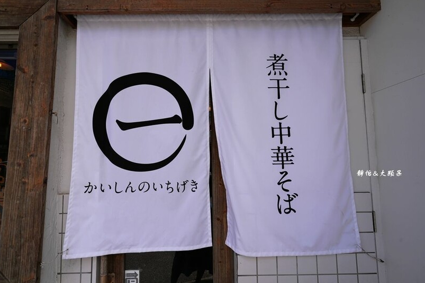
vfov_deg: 67.4
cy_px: 140
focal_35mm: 18
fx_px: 212
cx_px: 202
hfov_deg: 89.9
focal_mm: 17
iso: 160
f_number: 8
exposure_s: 1/400
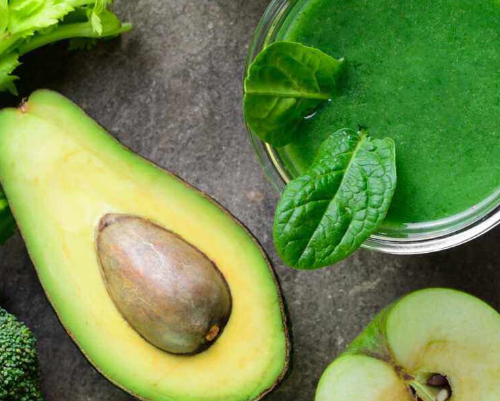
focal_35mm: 163
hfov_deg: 11.5
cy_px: -59
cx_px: 681
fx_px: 2413
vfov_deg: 9.4
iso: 100
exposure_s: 1/10
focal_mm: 50
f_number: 7.1
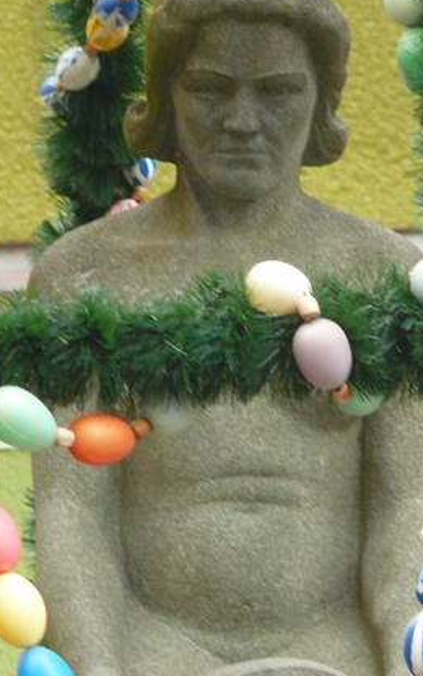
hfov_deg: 3.1
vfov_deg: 4.9
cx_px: 254
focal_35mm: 426
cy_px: 353
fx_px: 7858
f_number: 3.6
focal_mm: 47.1
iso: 200
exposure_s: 1/60
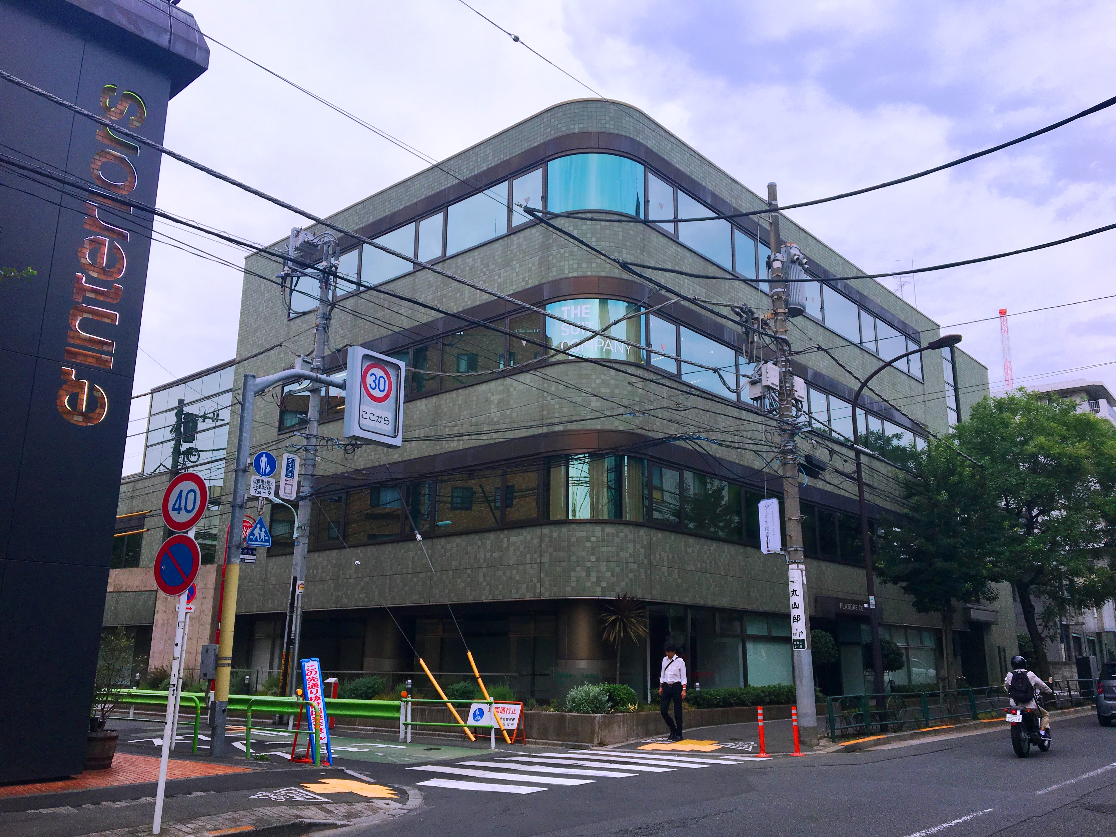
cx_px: 558
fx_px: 935
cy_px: 418
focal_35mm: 29
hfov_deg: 61.7
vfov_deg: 48.2
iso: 25
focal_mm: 4.15
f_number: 2.2
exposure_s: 1/938
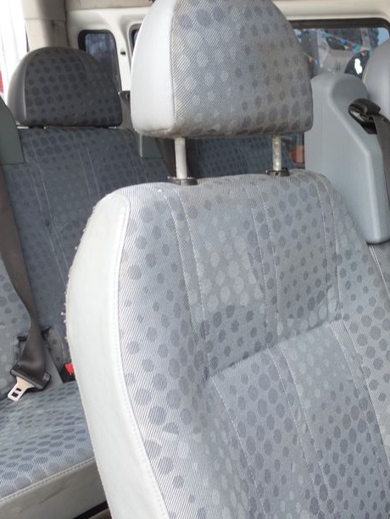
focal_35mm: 45
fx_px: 676
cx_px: 430
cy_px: 232
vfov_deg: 42.0
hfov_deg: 29.1
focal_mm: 10.4
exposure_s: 1/30
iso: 125
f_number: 3.5
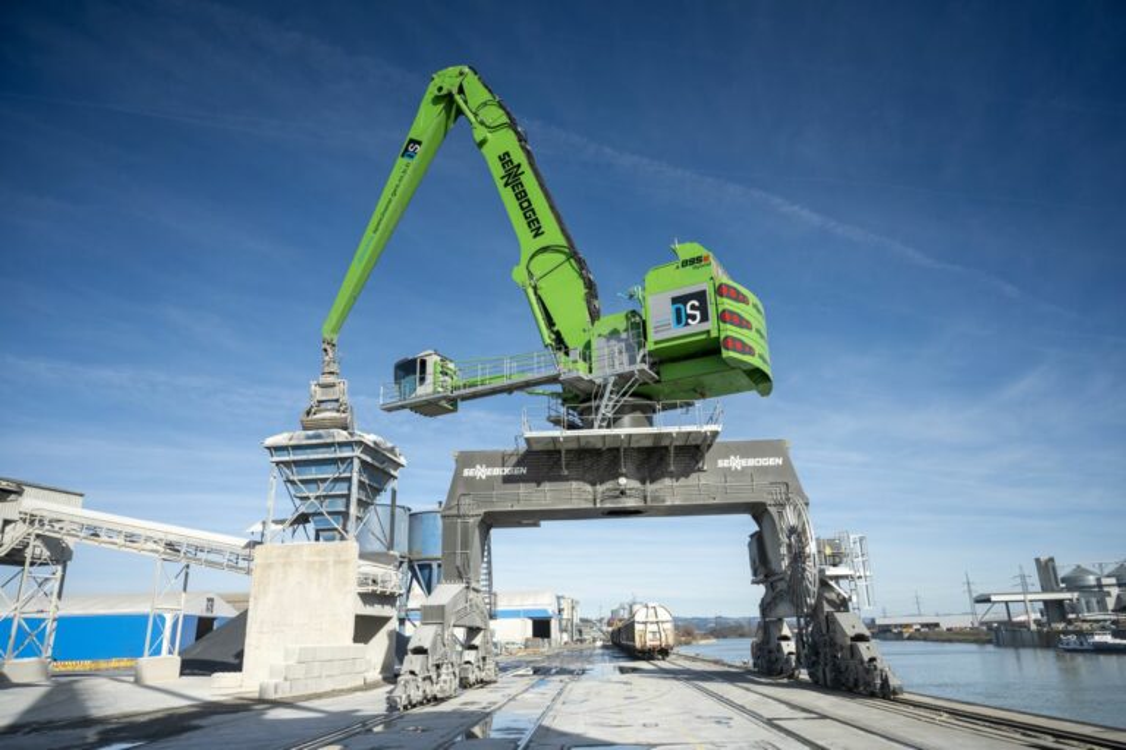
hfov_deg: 73.7
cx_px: 563
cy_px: 375
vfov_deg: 53.1
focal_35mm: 24
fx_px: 751
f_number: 2.8
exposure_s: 1/8000
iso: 250
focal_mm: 24
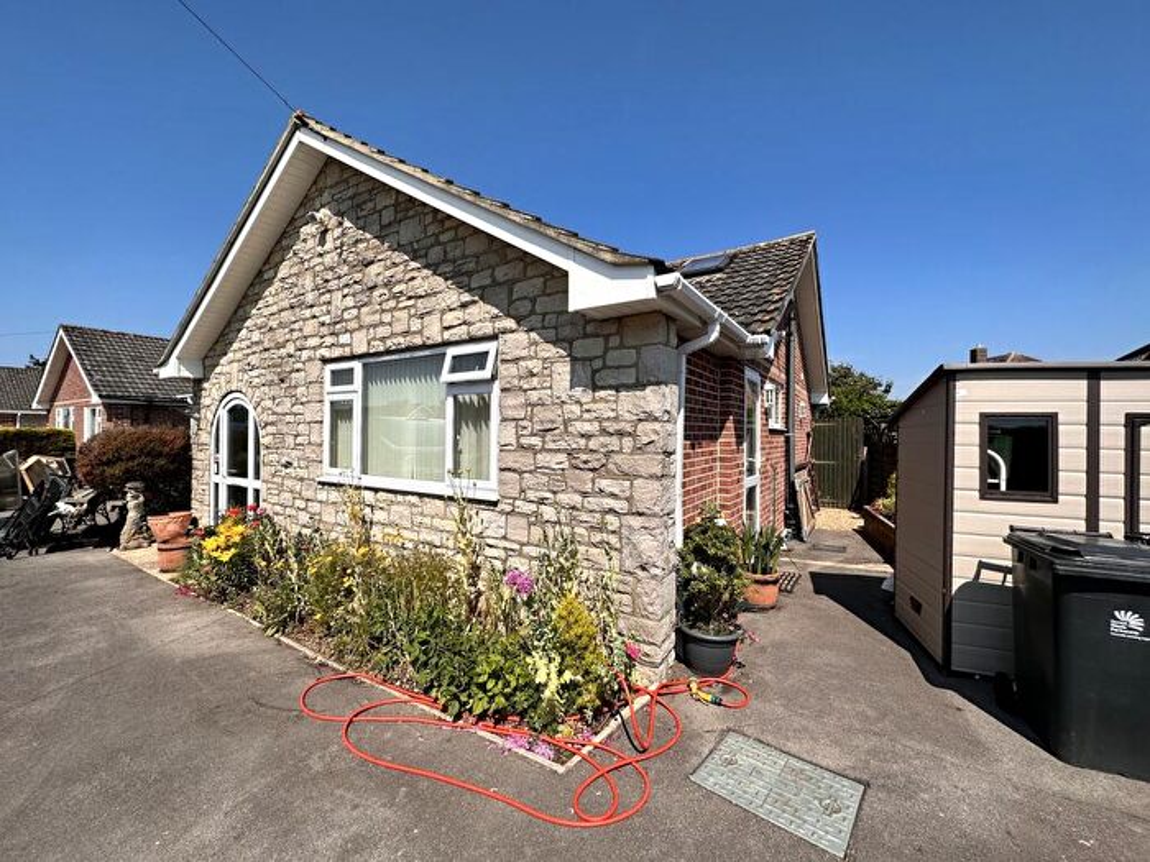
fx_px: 465
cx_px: 575
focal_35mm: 14
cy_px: 431
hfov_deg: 102.1
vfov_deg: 85.7
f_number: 2.2
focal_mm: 2.22
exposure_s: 1/3610
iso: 50
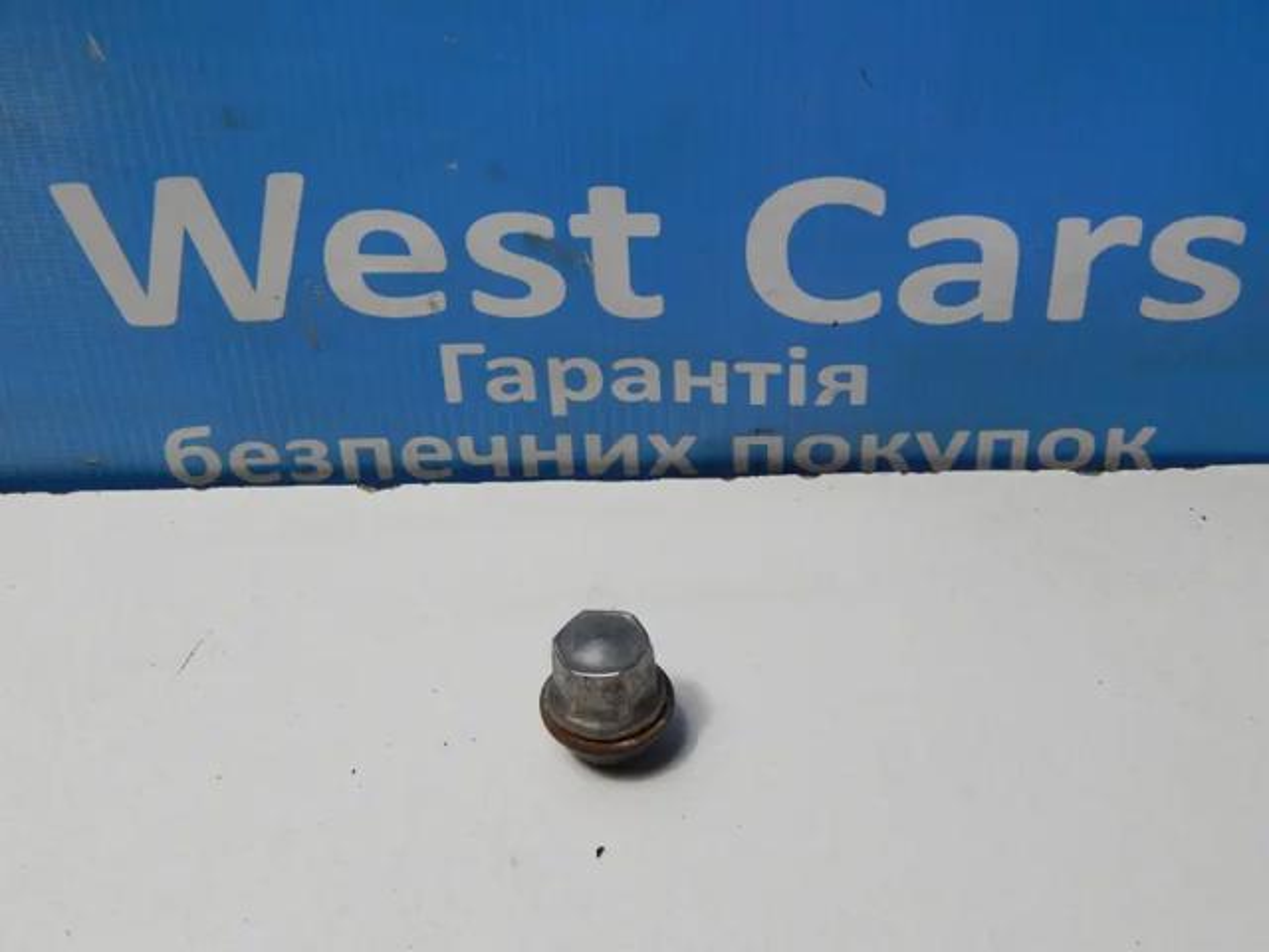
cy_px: 476
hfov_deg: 31.7
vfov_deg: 24.0
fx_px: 2236
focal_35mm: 61
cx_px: 634
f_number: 4
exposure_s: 1/80
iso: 400
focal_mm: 10.9
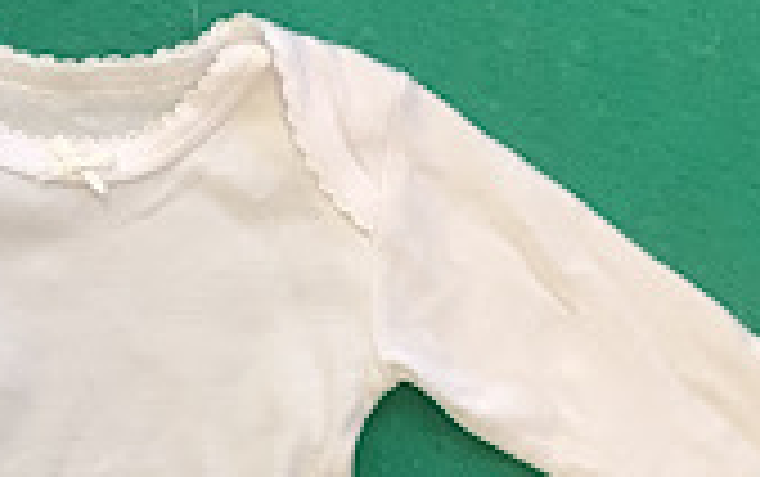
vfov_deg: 13.1
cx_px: 74
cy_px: 594
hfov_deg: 20.9
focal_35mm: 97
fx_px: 2011
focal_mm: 3.3
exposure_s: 1/50
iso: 80
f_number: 2.4
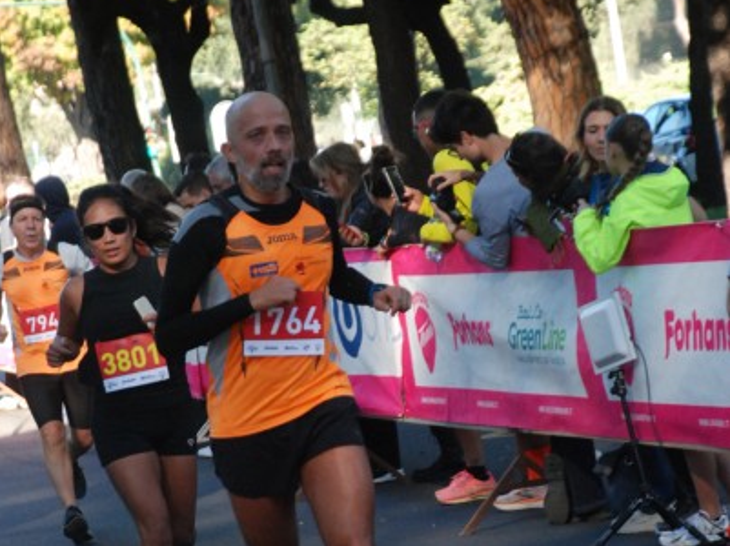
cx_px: 365
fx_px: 4334
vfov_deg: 7.2
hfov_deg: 9.6
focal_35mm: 206
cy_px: 400
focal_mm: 95
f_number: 5.6
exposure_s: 1/320
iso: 1000
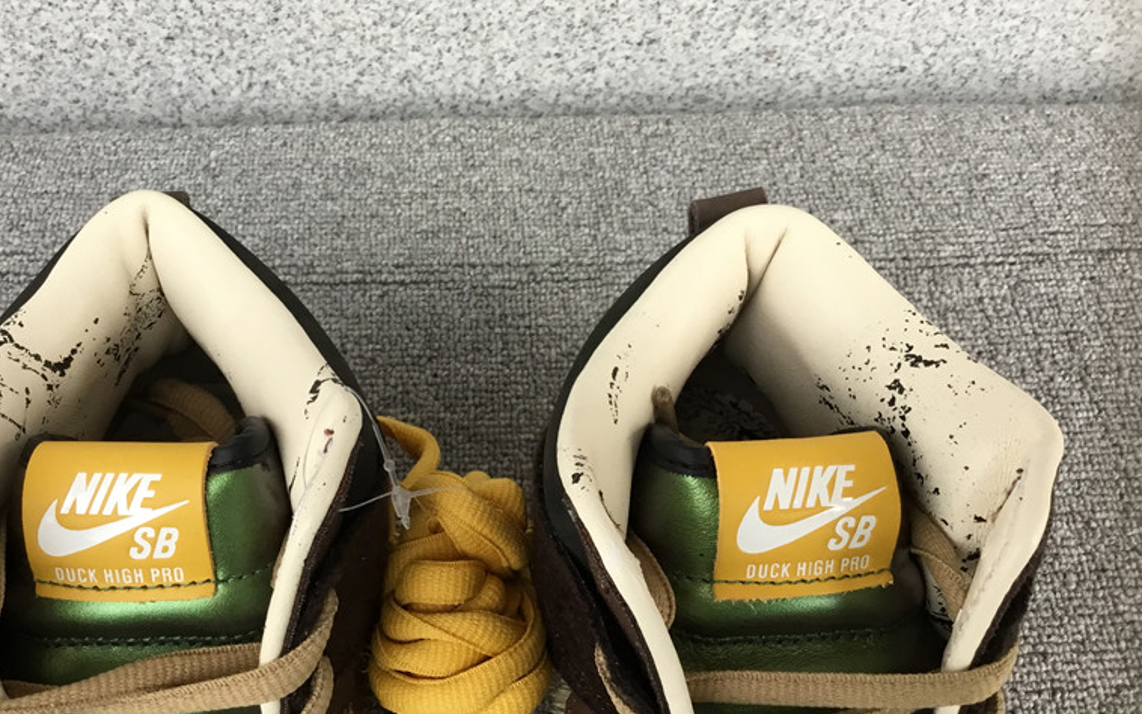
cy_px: 329
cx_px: 470
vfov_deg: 32.8
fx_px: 1214
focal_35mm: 39
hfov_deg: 50.1
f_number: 2.4
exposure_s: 1/33
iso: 32
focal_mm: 3.3
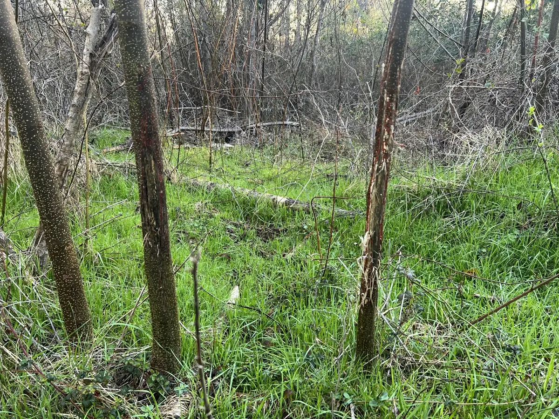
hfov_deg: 67.3
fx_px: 420
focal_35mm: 26
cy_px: 210
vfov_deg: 53.1
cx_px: 280
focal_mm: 5.7
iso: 125
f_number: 1.5
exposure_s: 1/112
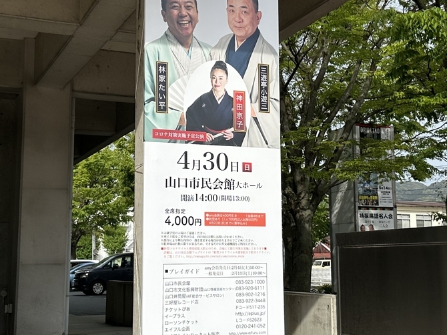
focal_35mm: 43
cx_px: 207
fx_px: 555
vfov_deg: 33.5
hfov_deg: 43.8
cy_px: 143
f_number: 1.78
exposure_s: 1/5525
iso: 80
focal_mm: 6.86
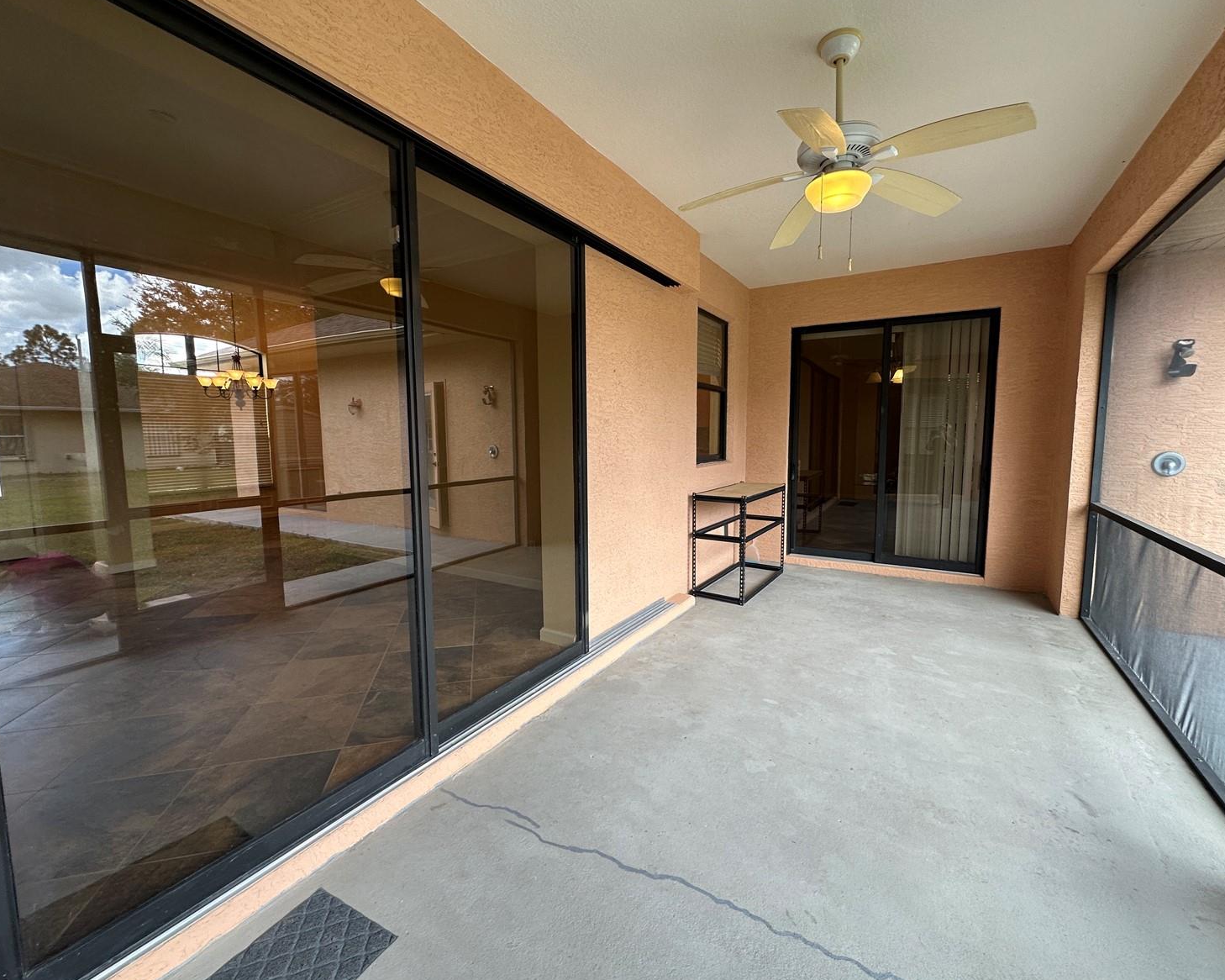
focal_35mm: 15
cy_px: 487
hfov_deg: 96.8
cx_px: 626
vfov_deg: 84.0
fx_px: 544
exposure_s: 1/120
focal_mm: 2.22
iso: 80
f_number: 2.2
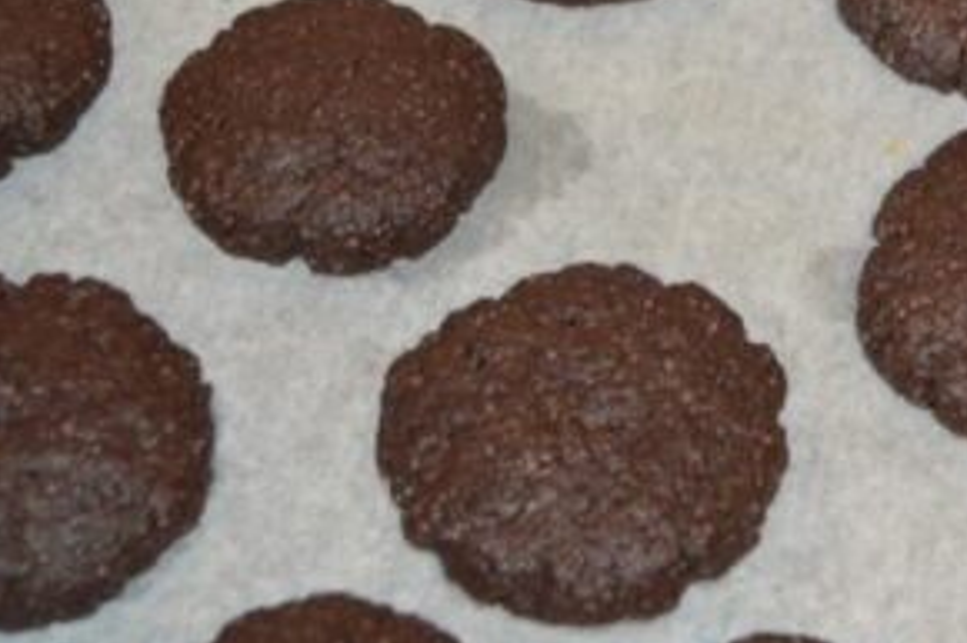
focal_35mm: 87
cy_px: 278
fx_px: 2335
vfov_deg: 15.7
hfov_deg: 23.1
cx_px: 764
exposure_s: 1/60
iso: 1600
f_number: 4
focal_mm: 24
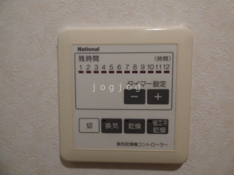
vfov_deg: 66.0
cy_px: 88
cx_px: 117
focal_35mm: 20
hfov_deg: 81.7
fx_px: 135
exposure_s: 1/60
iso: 320
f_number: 2.8
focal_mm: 3.58
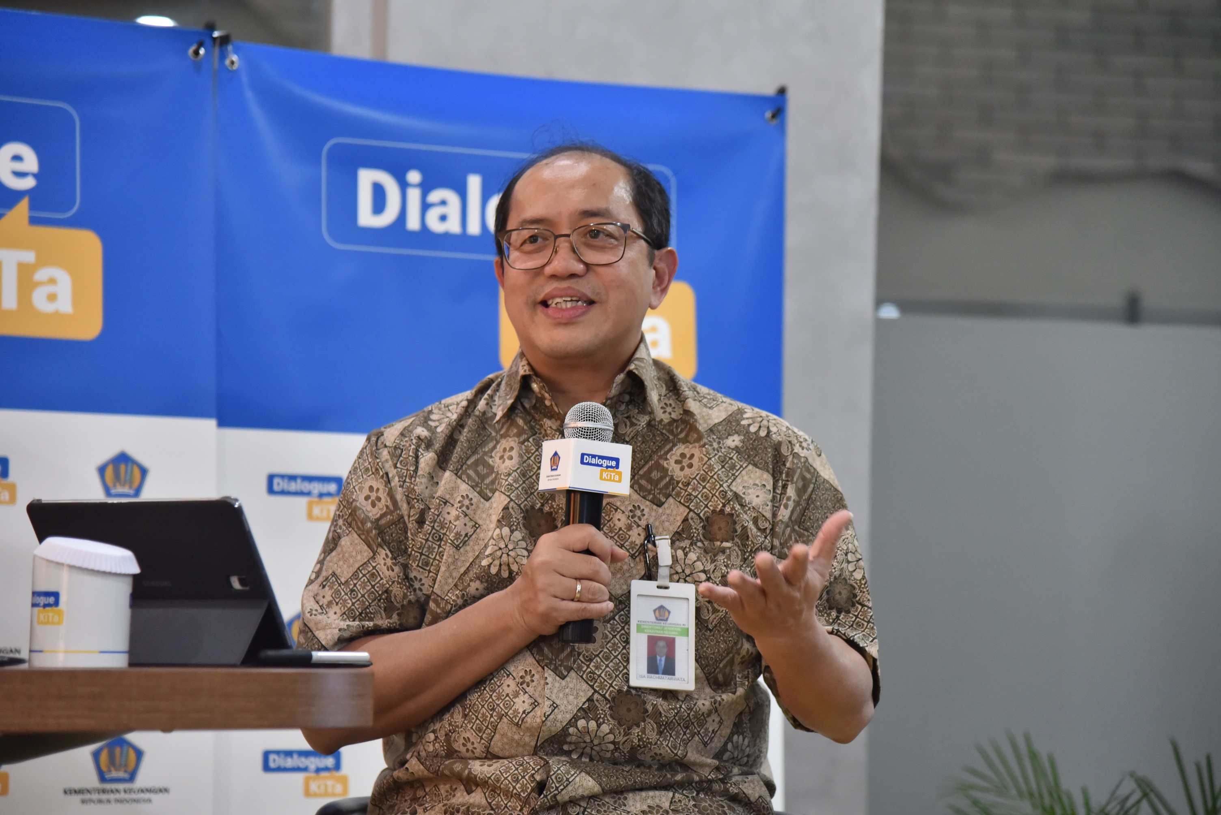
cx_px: 610
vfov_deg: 11.4
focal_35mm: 120
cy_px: 408
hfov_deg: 17.1
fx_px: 4071
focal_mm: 120
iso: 2500
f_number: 4
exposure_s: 1/100
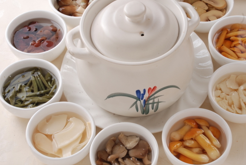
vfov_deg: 14.1
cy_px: 81
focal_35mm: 97
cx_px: 150
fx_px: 663
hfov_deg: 21.0
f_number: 20
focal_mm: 44
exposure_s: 1/125
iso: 100
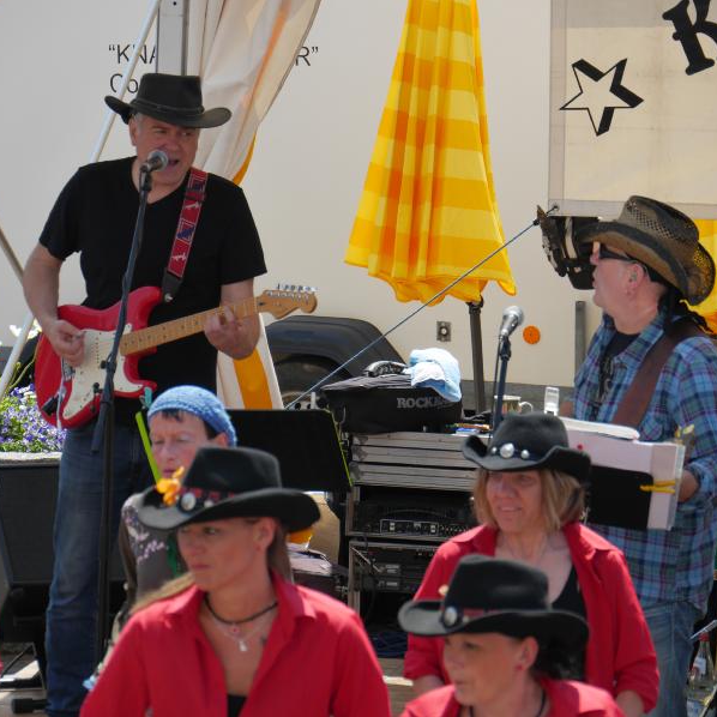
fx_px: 6655
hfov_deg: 6.2
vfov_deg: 6.2
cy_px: 358
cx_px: 311
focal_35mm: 284
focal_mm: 120
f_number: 5.8
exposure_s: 1/400
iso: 200
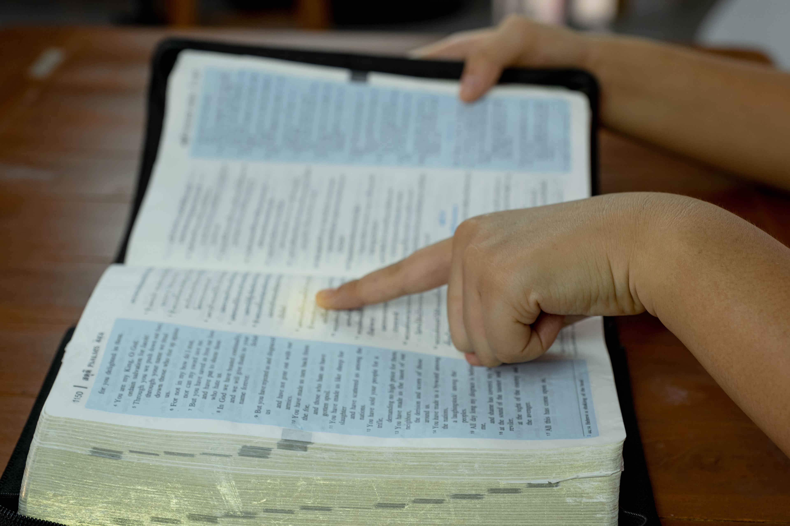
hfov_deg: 36.2
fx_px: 1207
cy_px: 263
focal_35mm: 55
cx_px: 395
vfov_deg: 24.6
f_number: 3.6
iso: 320
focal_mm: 36.5
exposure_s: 1/100
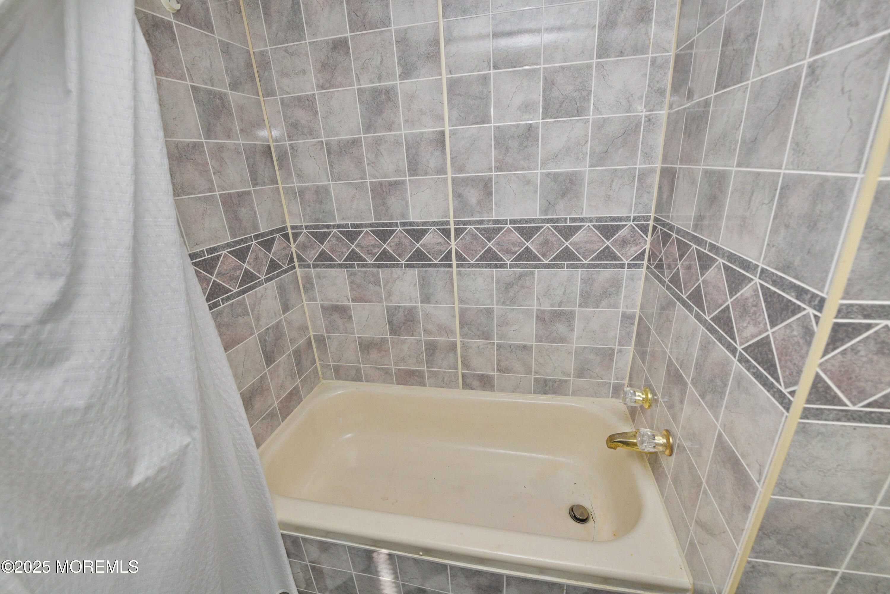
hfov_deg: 104.3
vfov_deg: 81.2
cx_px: 445
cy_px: 297
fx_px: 346
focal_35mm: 14
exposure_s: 1/60
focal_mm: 14
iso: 800
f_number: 7.1
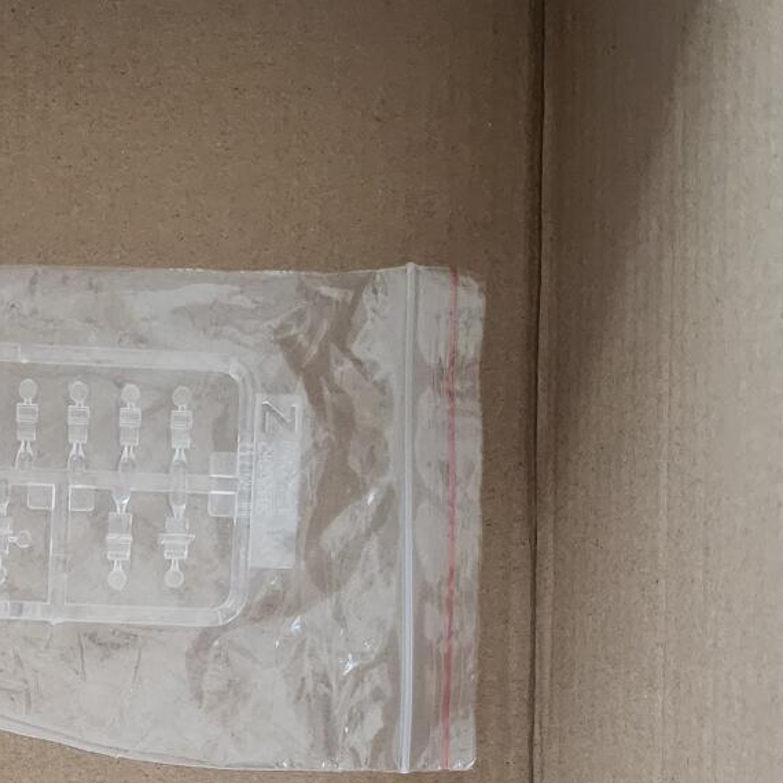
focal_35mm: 67
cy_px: 863
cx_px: -107
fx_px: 1715
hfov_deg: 23.9
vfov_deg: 24.0
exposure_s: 1/100
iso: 1000
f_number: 1.8
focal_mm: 5
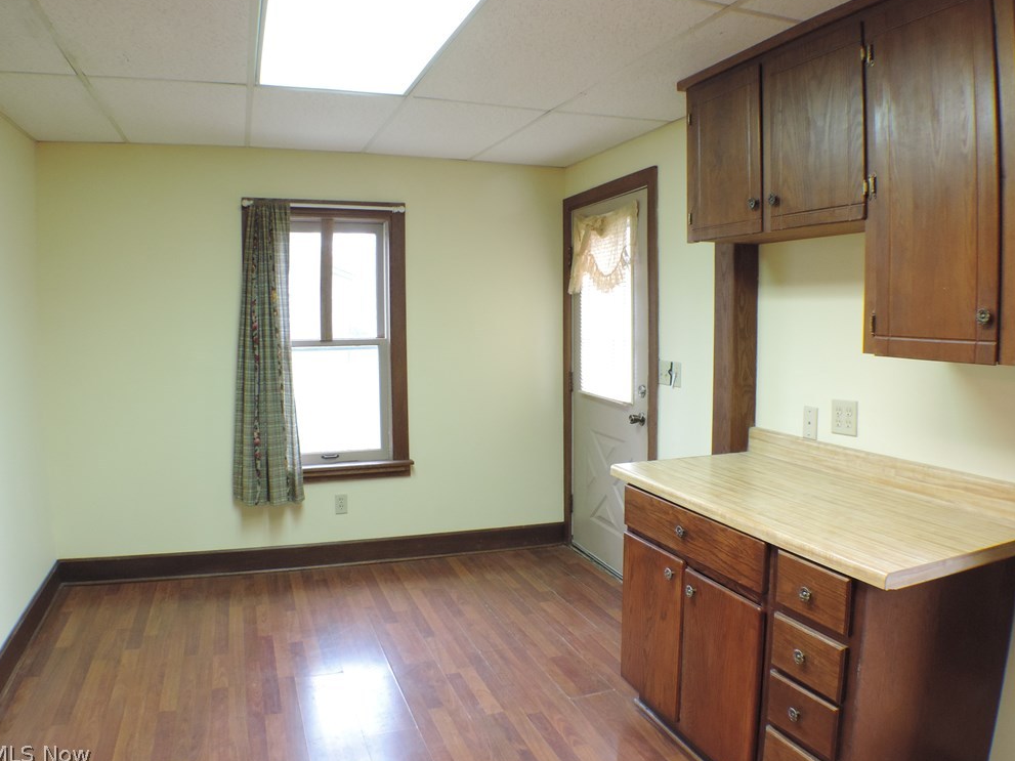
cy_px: 378
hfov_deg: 58.4
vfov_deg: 45.4
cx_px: 508
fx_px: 909
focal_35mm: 31
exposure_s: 1/30
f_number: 3.1
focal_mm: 5.3
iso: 360
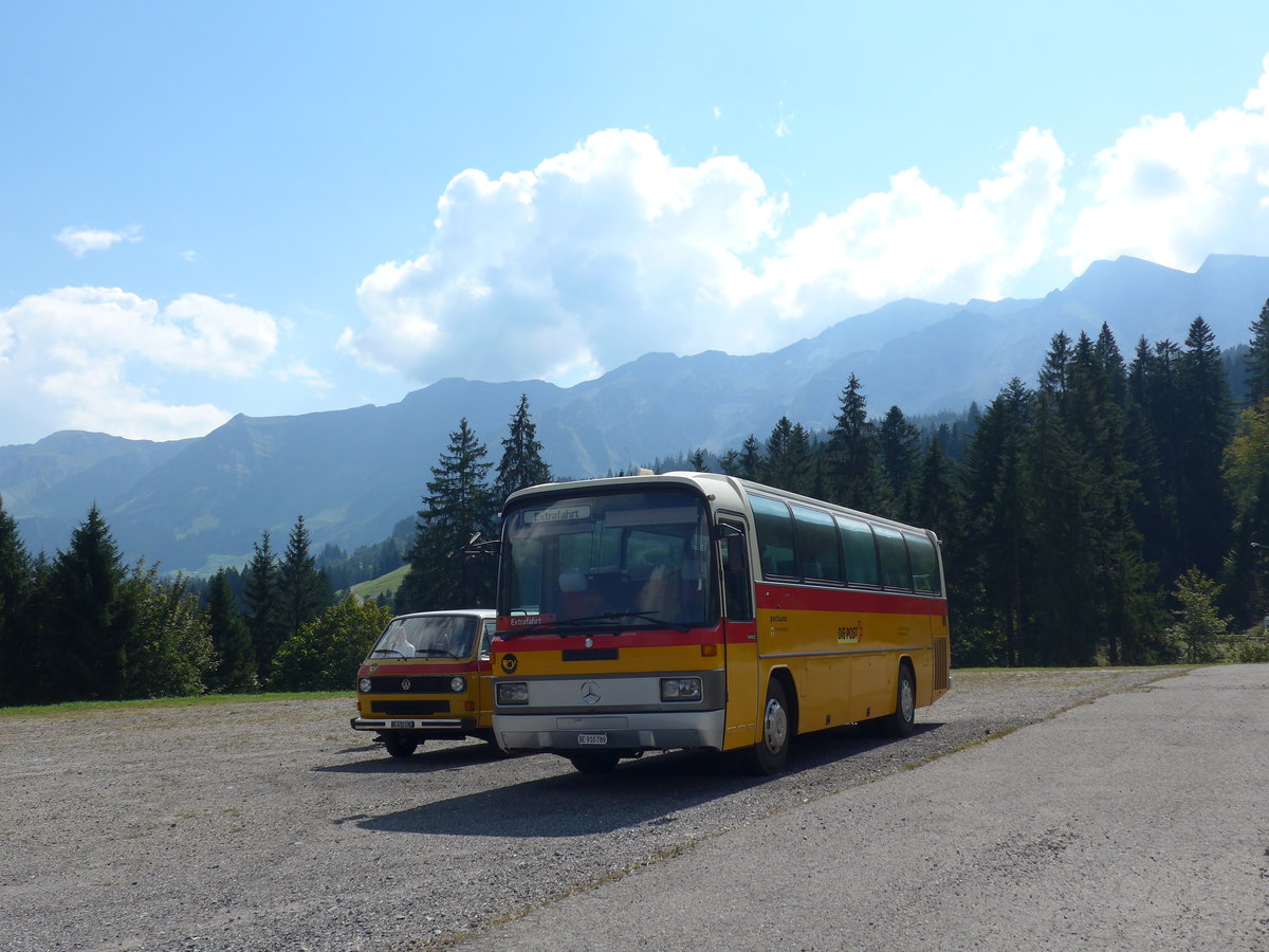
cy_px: 476
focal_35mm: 39
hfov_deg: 47.9
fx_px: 1430
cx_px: 634
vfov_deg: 36.8
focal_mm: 8
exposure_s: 1/2000
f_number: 3.2
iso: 80
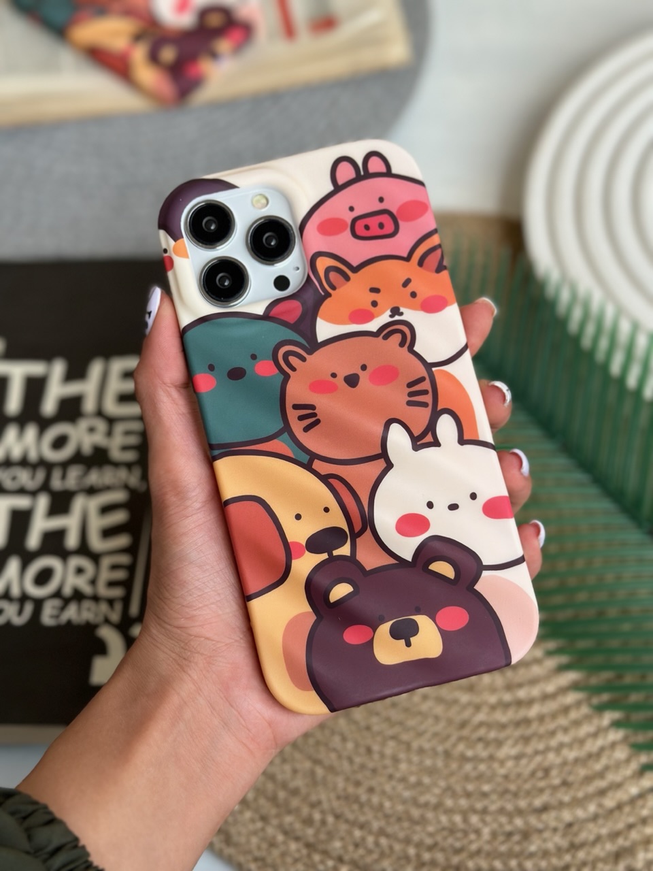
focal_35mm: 48
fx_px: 1207
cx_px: 326
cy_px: 436
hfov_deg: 30.3
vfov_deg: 39.7
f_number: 1.78
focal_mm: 6.86
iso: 80
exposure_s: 1/1289
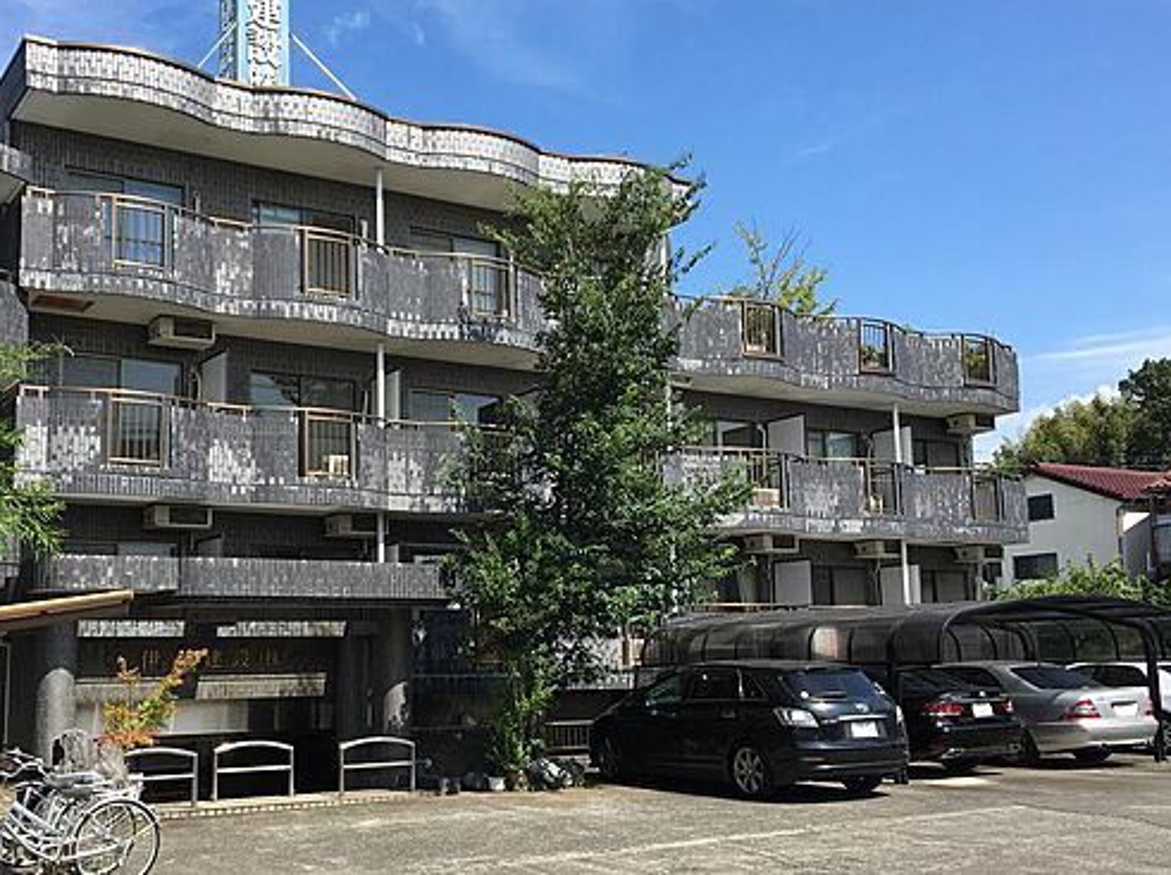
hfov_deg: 60.0
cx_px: 575
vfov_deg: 46.7
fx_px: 1014
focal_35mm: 30
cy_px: 424
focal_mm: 4.15
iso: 25
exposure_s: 1/1026
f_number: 2.2
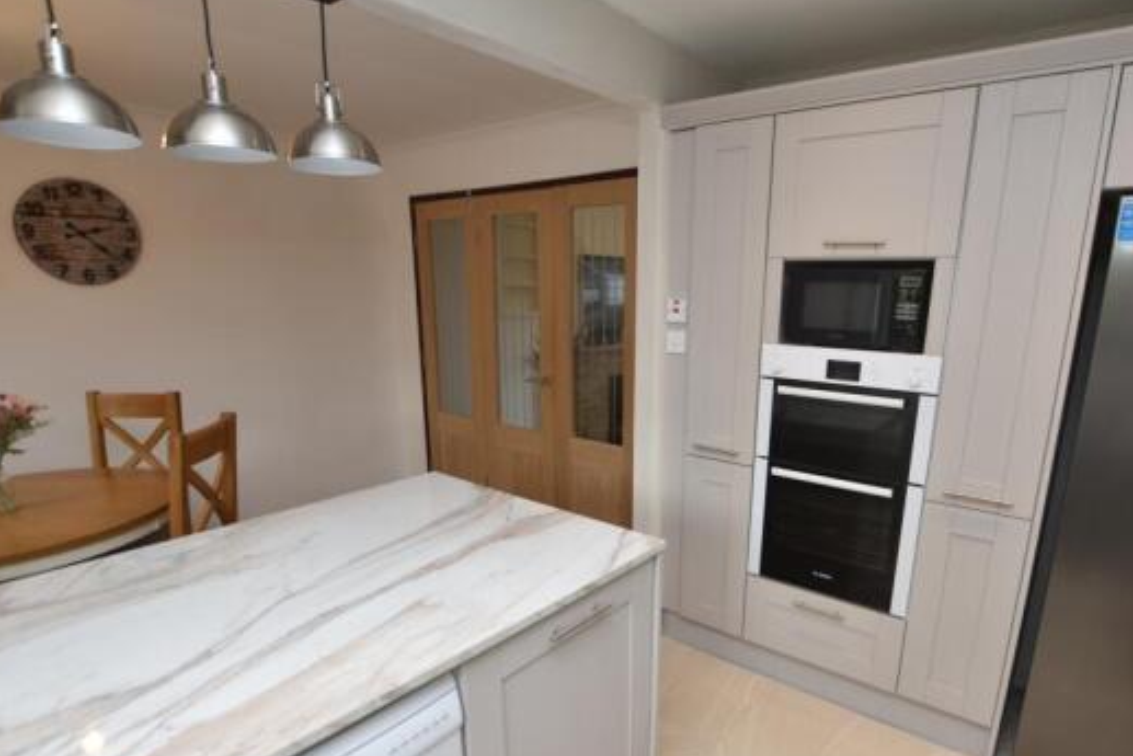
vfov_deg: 64.0
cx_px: 628
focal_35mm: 19
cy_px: 453
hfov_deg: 86.6
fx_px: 598
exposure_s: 1/30
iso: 100
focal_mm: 10
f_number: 3.5
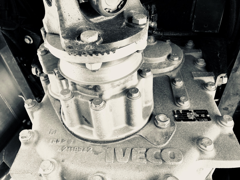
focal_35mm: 29
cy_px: 90
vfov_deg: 48.2
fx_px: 201
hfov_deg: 61.7
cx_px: 120
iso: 40
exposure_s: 1/33
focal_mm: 3.99
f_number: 1.8
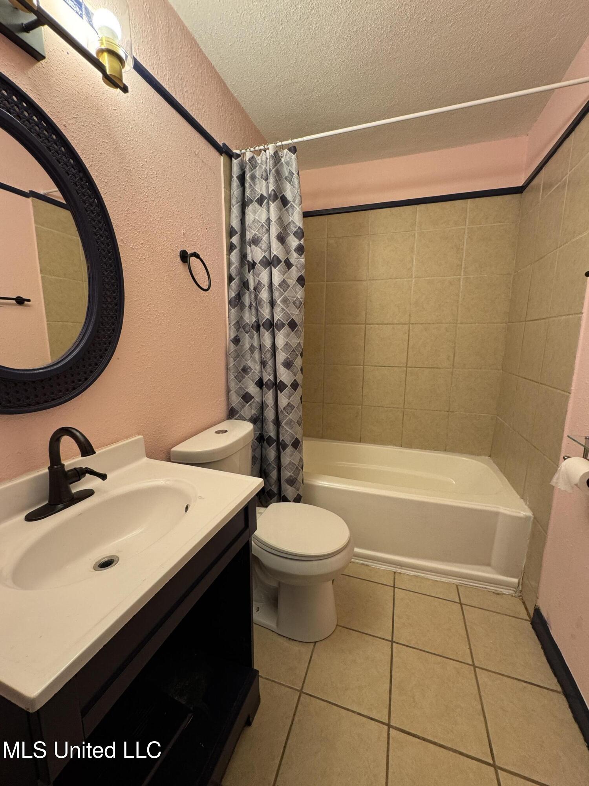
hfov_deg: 85.7
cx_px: 294
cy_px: 393
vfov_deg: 102.1
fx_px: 318
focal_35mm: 14
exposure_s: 1/60
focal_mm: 2.22
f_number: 2.2
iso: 160
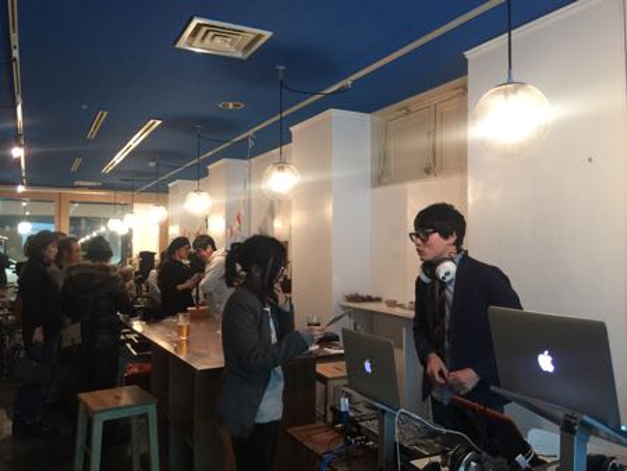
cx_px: 314
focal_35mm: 29
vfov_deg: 48.3
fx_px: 526
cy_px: 236
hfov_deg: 61.6
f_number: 2.2
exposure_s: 1/10
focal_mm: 4.15
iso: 125
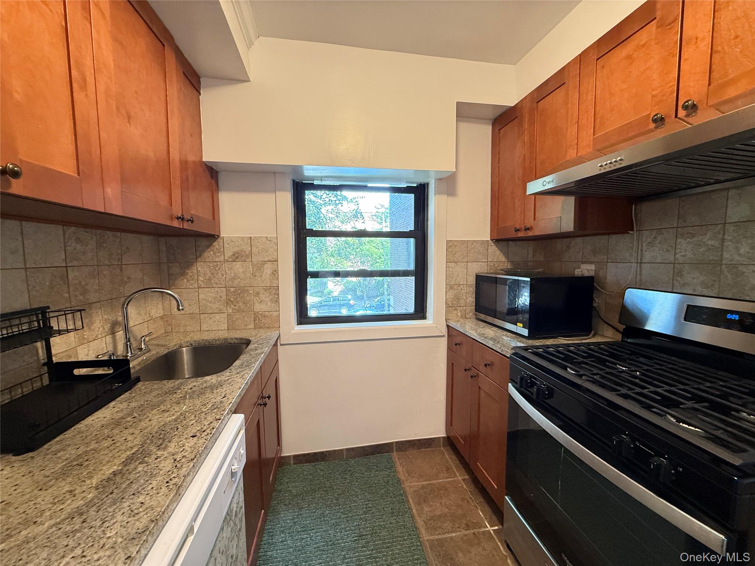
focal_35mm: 14
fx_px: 305
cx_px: 378
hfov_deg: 102.1
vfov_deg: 85.7
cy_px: 283
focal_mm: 2.22
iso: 320
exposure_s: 1/60
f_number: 2.2
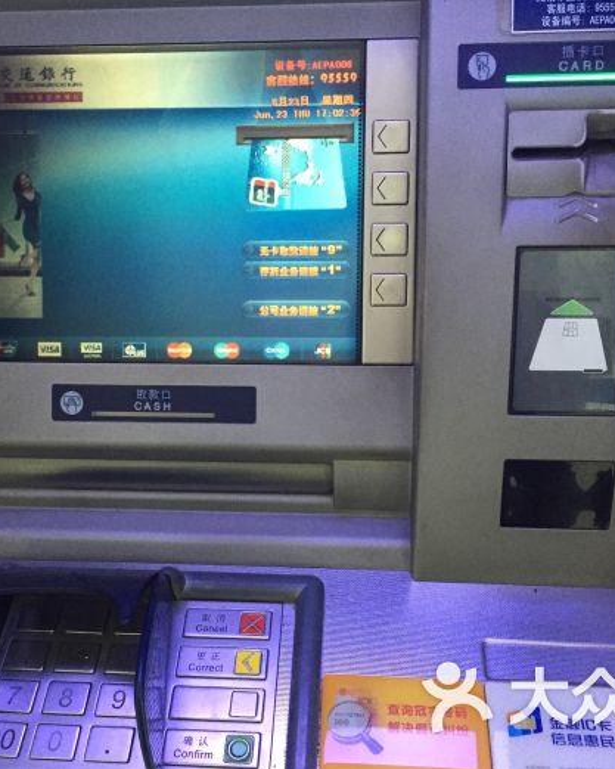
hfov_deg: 39.1
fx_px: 864
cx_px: 276
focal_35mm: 38
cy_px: 386
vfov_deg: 47.9
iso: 320
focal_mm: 4.15
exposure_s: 1/33
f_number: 2.2
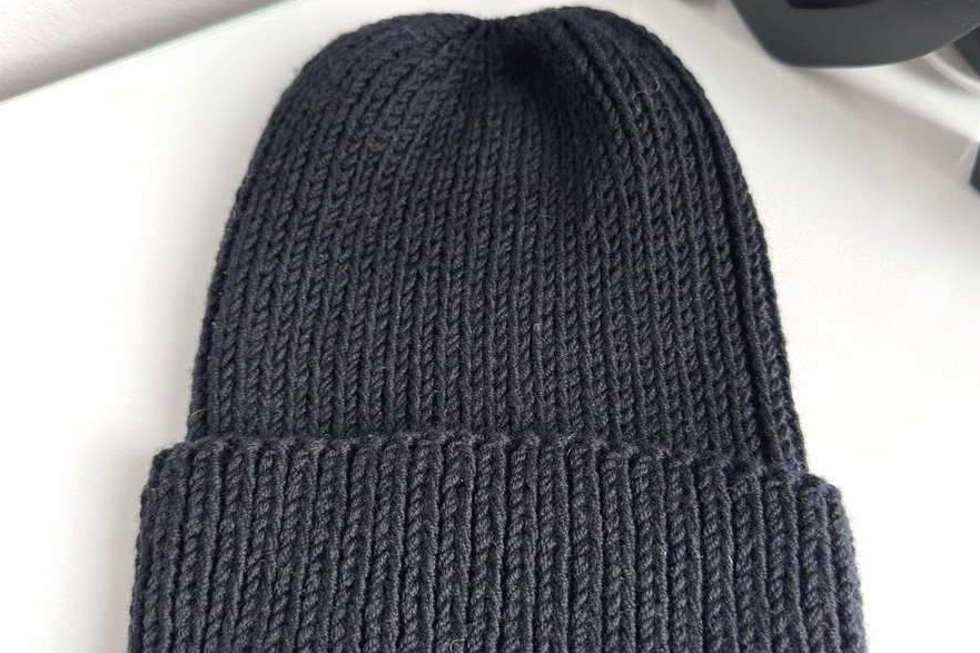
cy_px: 352
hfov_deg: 55.8
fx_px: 925
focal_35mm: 34
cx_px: 499
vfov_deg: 38.8
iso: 125
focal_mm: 6.86
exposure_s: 1/65
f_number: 1.78
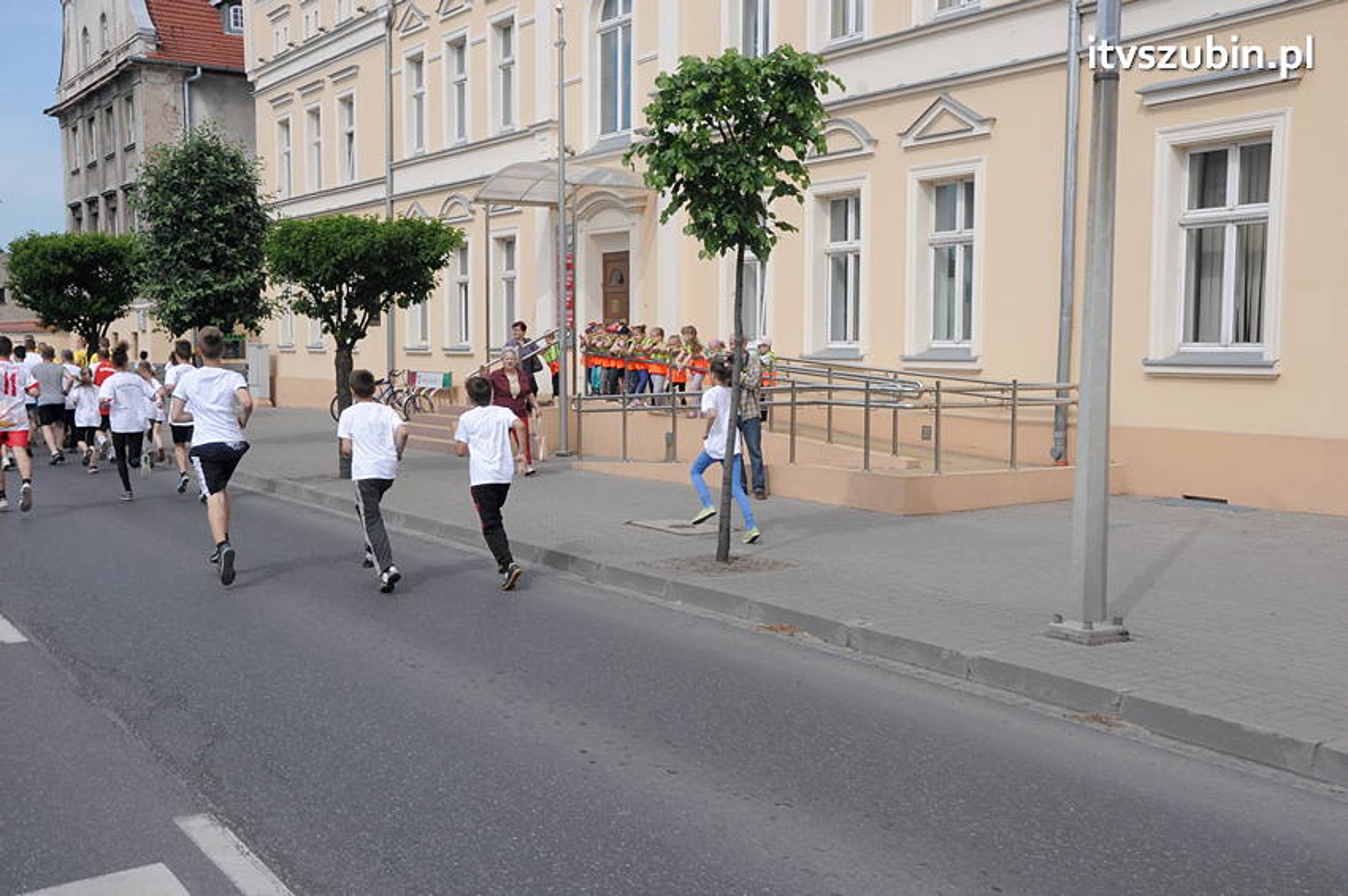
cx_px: 674
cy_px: 448
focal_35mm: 39
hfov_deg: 49.6
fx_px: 1459
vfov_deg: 34.1
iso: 800
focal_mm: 26
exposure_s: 1/640
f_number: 13
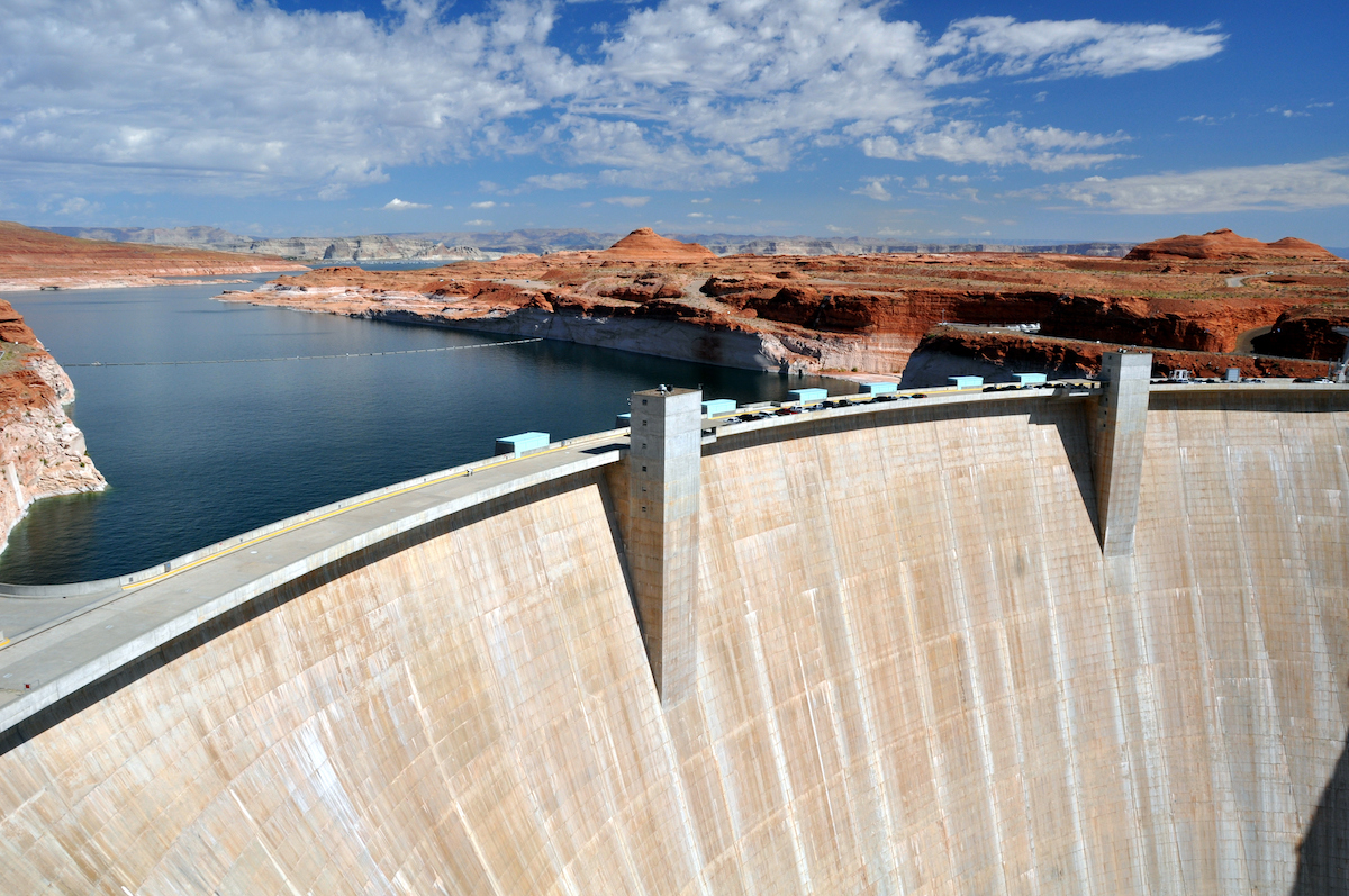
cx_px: 674
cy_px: 448
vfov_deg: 47.8
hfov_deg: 67.4
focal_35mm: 27
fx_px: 1011
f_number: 13
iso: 200
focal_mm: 18
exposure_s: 1/160
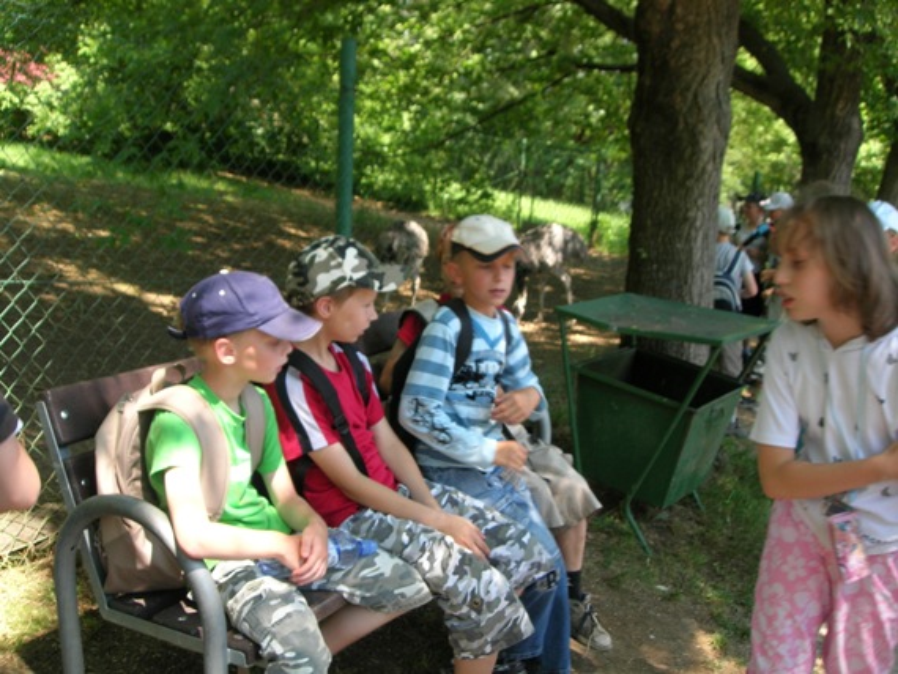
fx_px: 986
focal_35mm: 38
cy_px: 337
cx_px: 449
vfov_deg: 37.7
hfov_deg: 49.0
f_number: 4.8
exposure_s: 1/66
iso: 64
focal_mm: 7.8
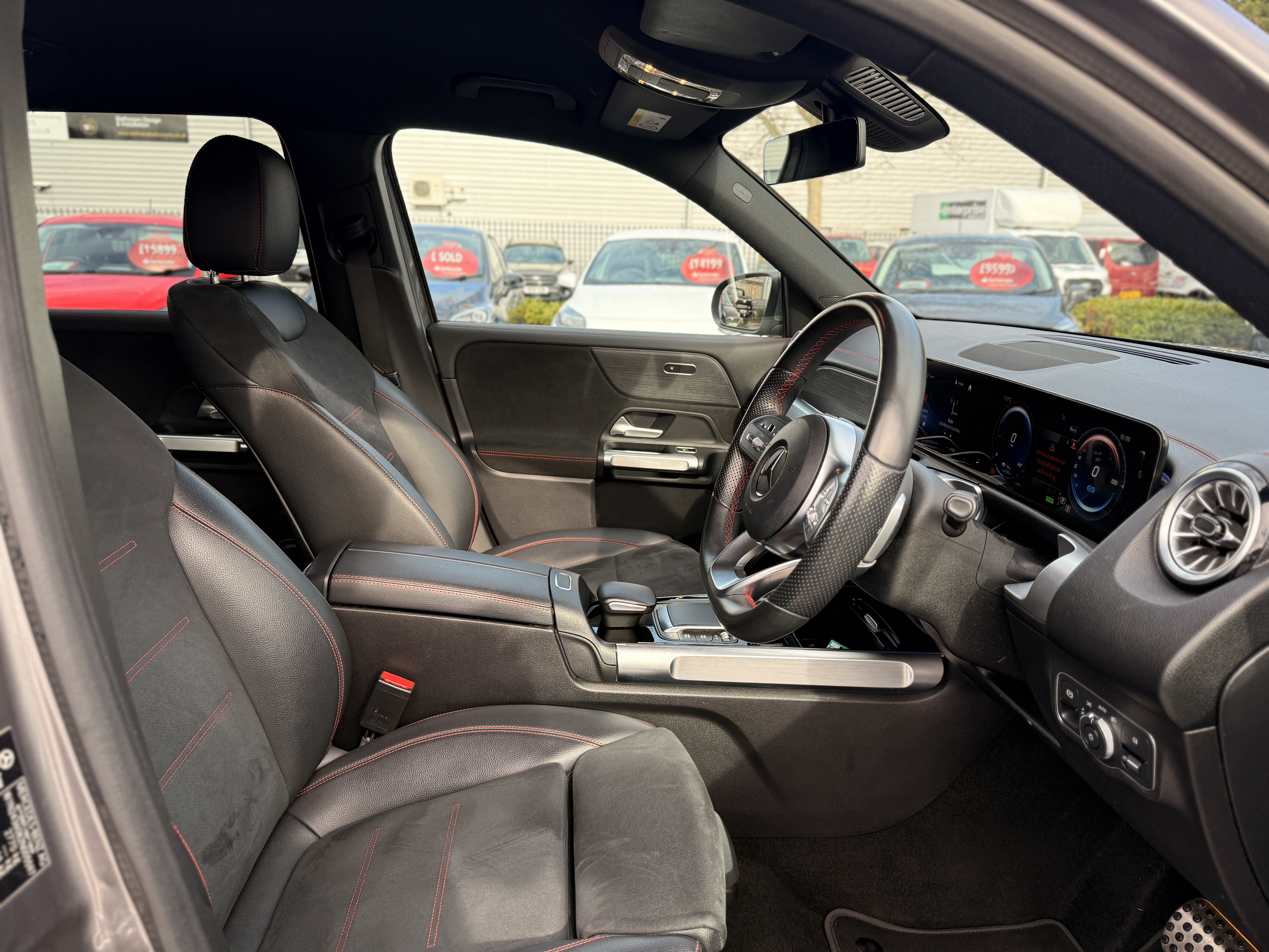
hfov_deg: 71.6
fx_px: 880
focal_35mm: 24
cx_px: 634
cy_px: 476
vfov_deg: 56.8
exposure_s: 1/476
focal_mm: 6.76
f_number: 1.78
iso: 100
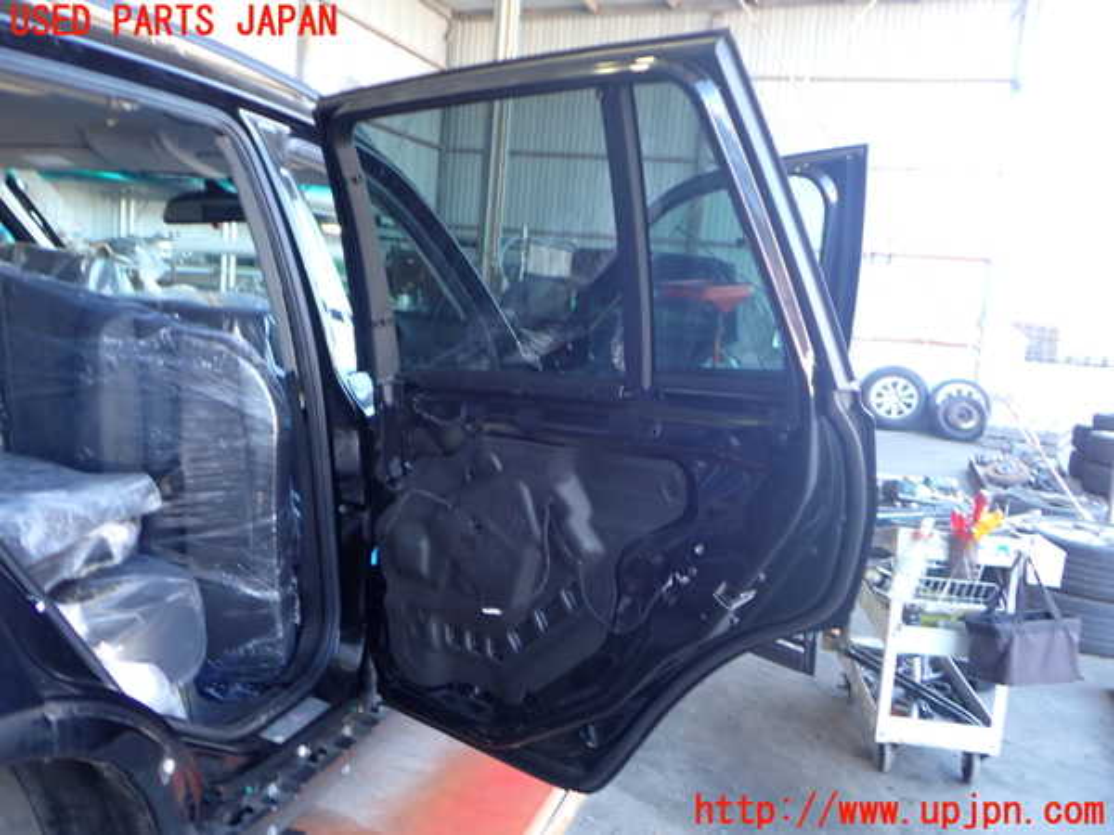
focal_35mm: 30
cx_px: 557
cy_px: 418
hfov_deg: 60.0
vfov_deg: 46.8
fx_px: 965
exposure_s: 1/50
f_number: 2.3
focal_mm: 5.4
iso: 200
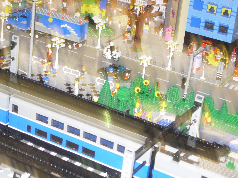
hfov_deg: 21.3
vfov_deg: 16.1
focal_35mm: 92
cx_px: 119
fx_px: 633
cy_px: 89
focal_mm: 19.1
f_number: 4.3
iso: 163
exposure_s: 1/11.3
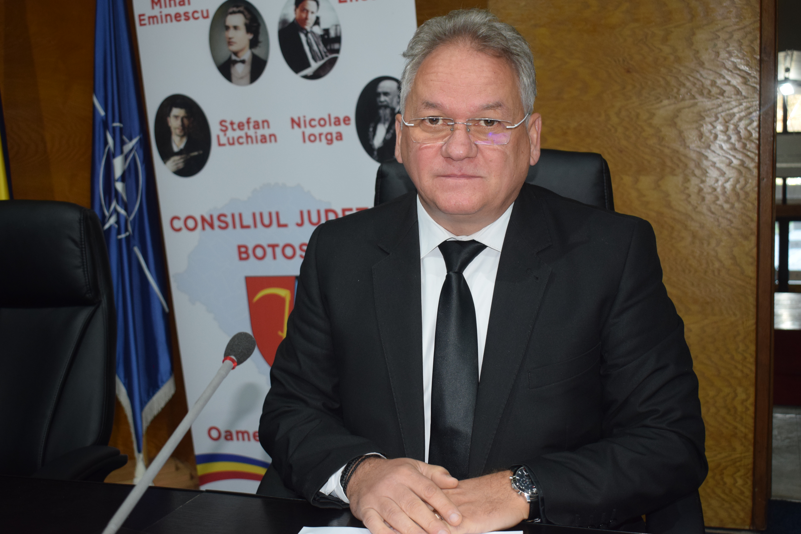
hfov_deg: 43.6
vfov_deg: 29.9
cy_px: 267
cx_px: 400
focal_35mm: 45
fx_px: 1001
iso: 800
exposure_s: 1/60
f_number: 5
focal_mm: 30
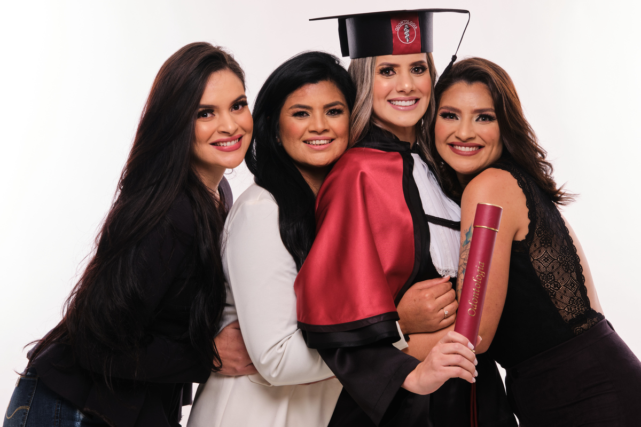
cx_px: 320
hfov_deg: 27.7
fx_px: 1300
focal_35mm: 73
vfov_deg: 18.7
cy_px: 214
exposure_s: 1/125
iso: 200
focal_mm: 48.5
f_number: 9
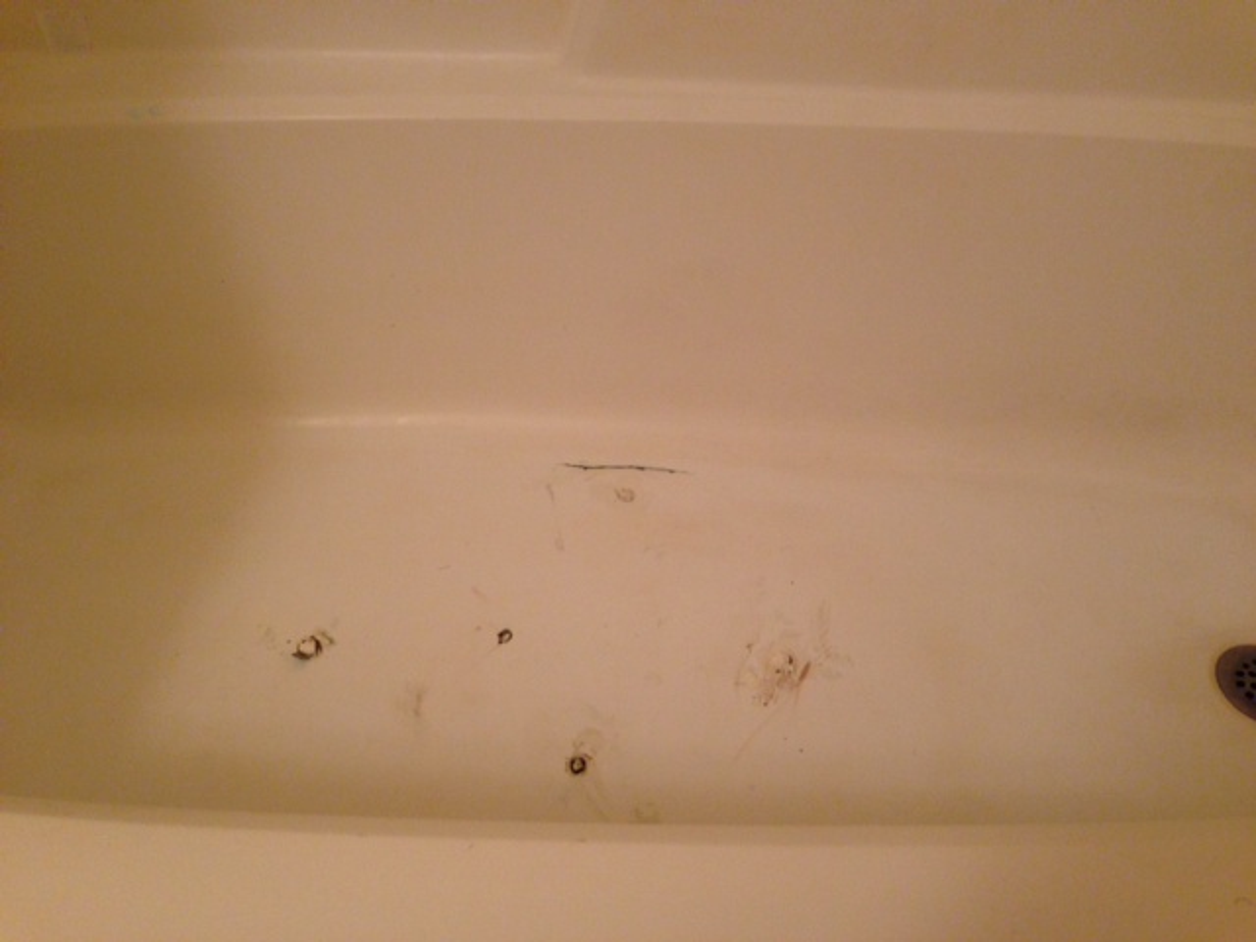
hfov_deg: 55.4
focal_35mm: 33
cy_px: 471
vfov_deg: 42.9
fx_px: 1197
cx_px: 628
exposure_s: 1/20
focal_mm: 4.12
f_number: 2.4
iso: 160
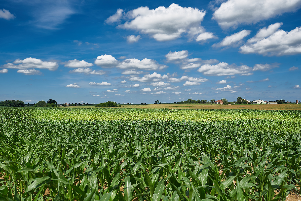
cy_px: 100
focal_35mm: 30
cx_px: 150
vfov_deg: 43.6
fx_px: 251
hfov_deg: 61.9
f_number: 8
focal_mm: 30
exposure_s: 1/320
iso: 100
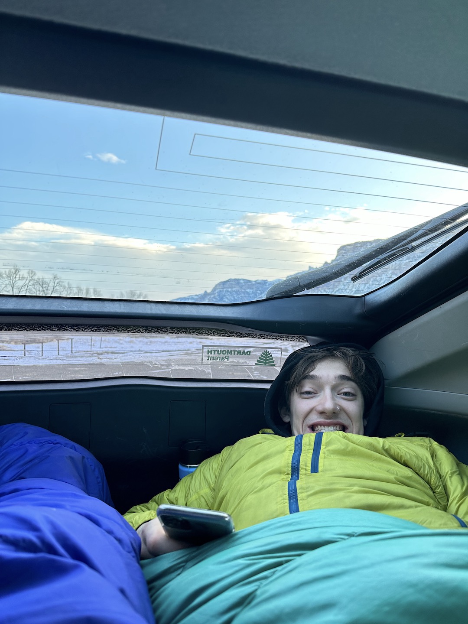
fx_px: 433
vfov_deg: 71.6
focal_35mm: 24
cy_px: 312
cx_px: 234
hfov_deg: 56.8
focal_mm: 6.86
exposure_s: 1/171
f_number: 1.78
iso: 100
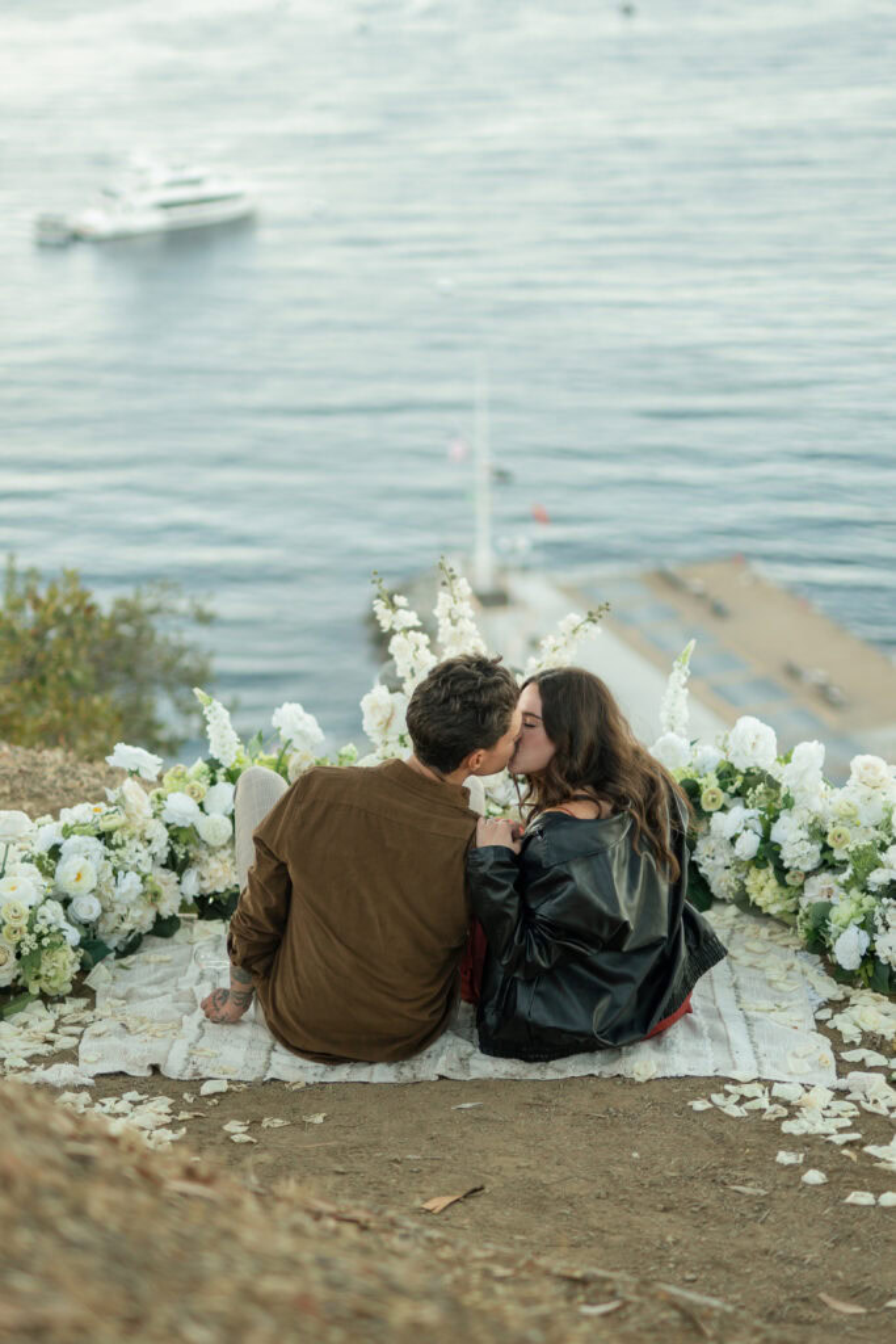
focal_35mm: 75
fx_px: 2799
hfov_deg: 18.2
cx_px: 448
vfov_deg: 27.0
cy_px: 672
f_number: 1.4
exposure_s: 1/400
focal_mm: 50
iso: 100
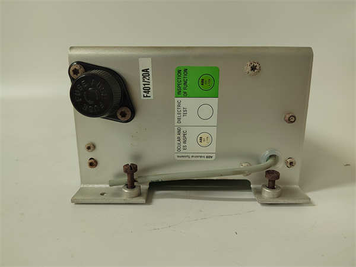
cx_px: 178
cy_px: 134
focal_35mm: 23
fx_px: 237
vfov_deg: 58.9
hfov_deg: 73.9
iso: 1972
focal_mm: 5.52
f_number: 1.9
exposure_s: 1/120
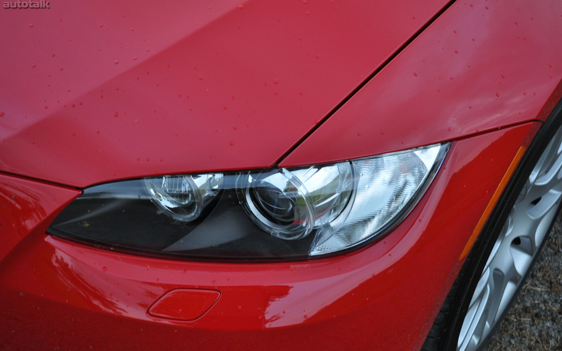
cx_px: 284
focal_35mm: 59
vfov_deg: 22.0
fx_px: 904
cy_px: 188
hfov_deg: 34.5
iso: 800
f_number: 5
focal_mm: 38
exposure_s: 1/40
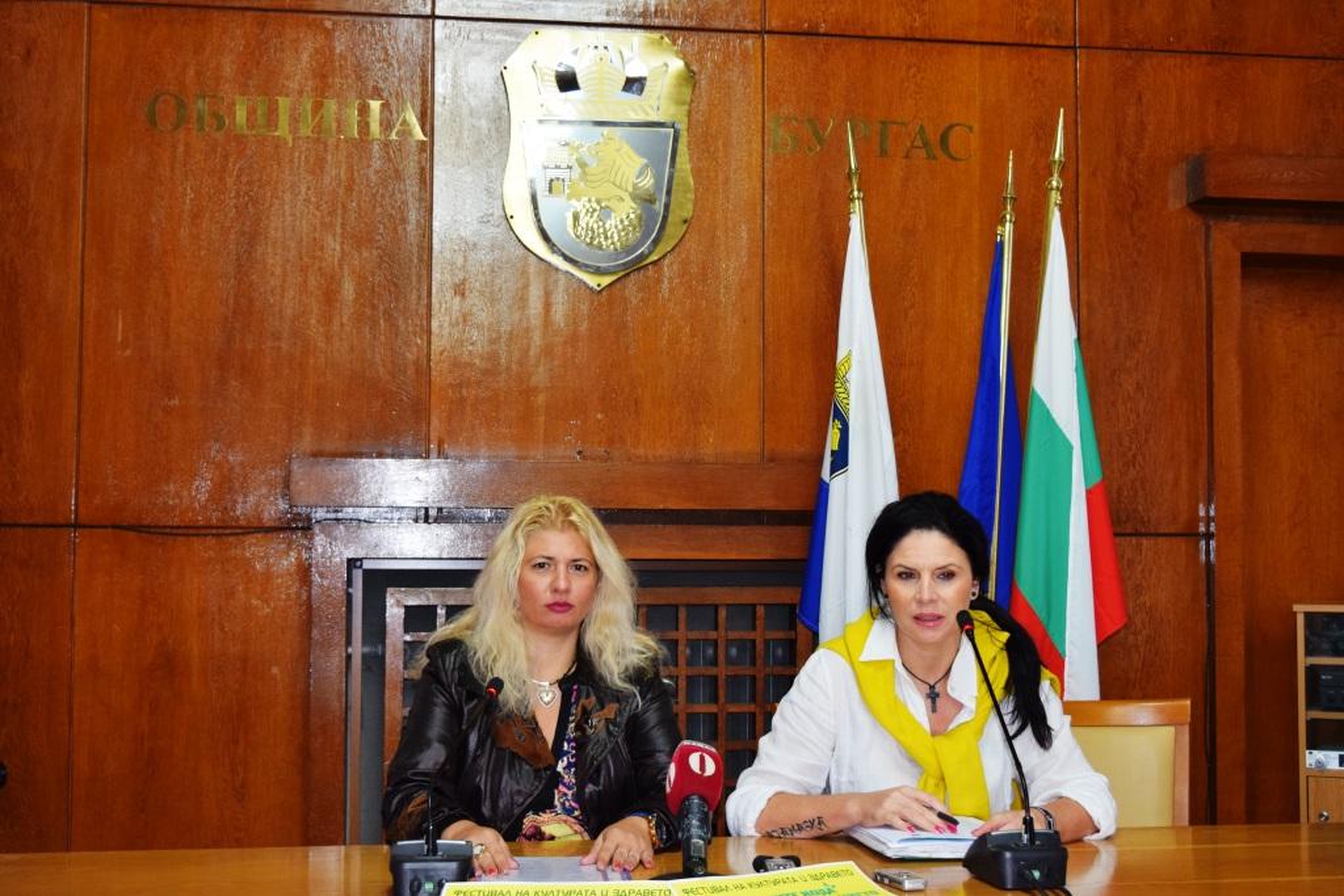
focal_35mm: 48
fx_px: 1792
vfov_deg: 28.1
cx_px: 672
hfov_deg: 41.1
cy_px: 448
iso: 800
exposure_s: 1/100
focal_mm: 32
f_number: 5
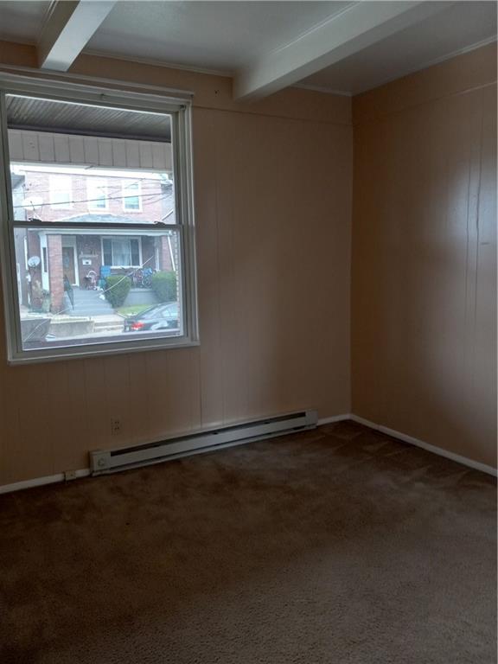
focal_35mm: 27
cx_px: 249
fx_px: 518
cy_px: 332
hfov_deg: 51.4
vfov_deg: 65.3
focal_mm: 3.94
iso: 160
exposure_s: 1/120
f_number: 1.8
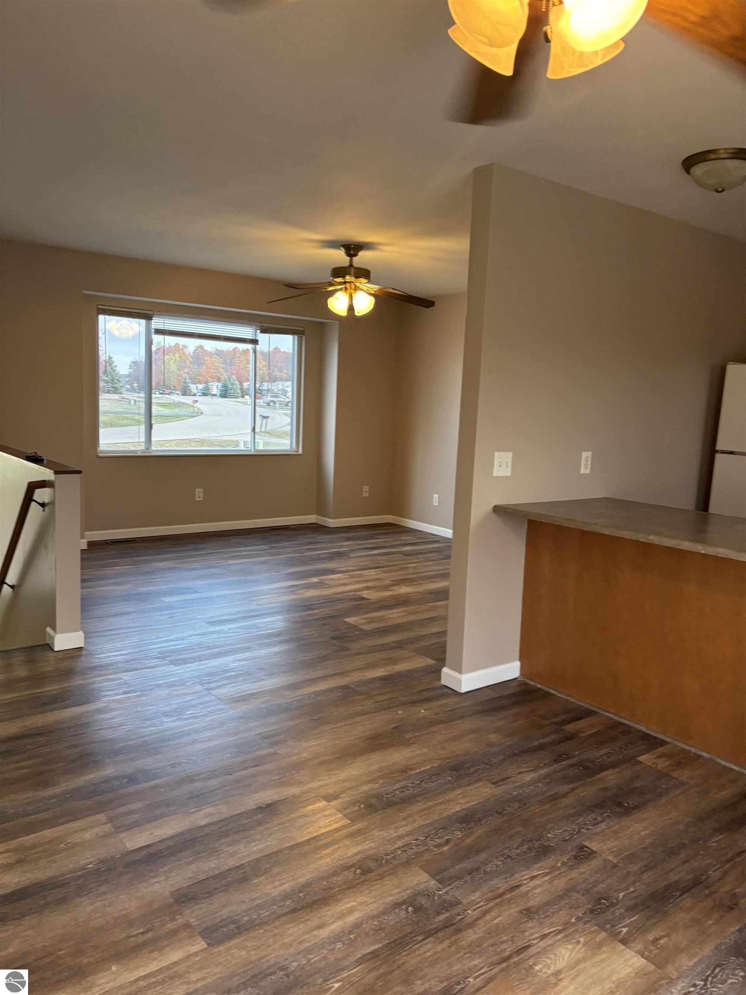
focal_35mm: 26
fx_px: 747
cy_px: 498
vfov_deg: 67.3
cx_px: 373
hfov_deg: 53.1
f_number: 1.6
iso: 200
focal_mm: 5.96
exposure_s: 1/60
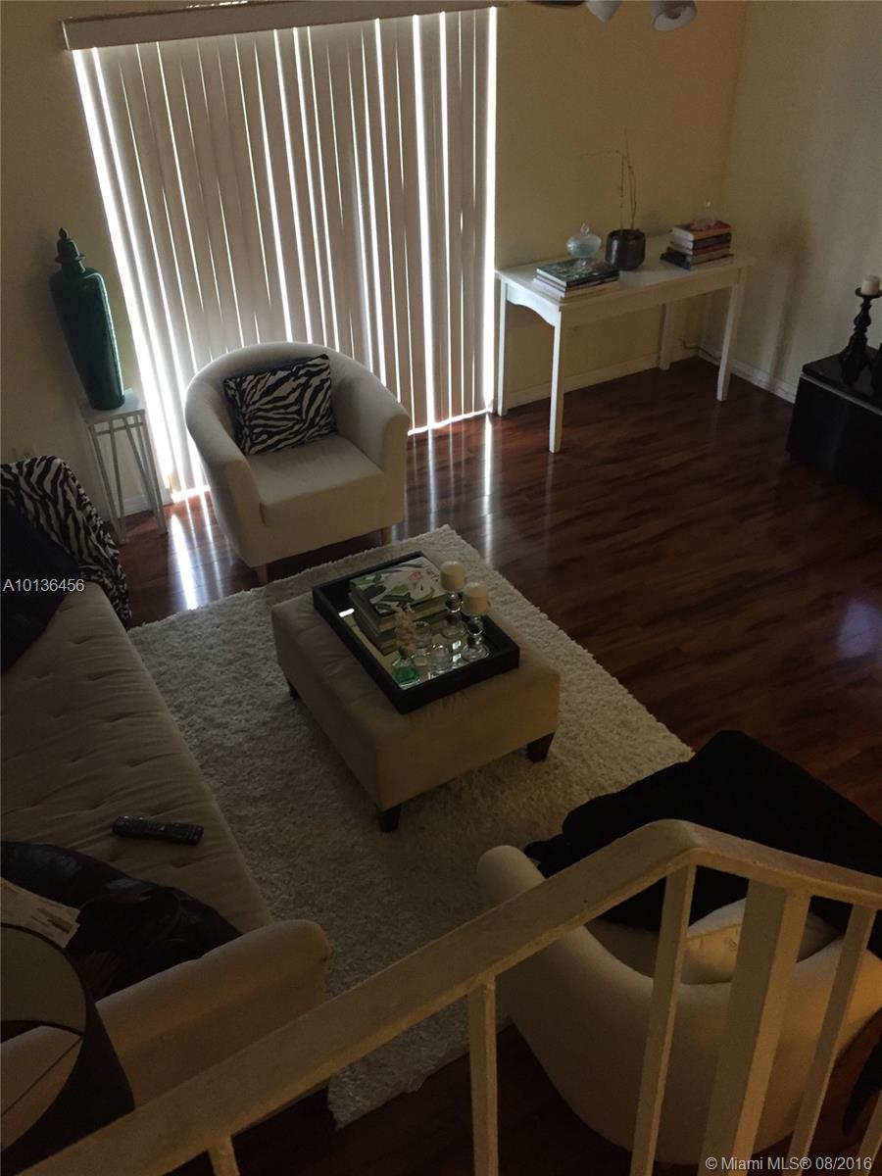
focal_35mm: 29
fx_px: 985
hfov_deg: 48.2
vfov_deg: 61.7
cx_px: 441
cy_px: 588
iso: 250
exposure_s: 1/20
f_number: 2.2
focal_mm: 4.15
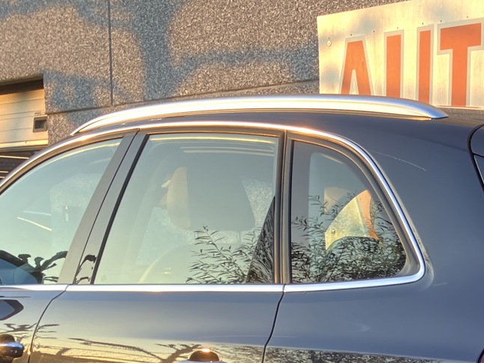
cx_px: 425
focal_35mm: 83
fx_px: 1161
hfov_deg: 23.0
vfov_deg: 16.7
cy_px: 476
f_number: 1.8
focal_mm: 3.99
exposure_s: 1/75
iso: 32
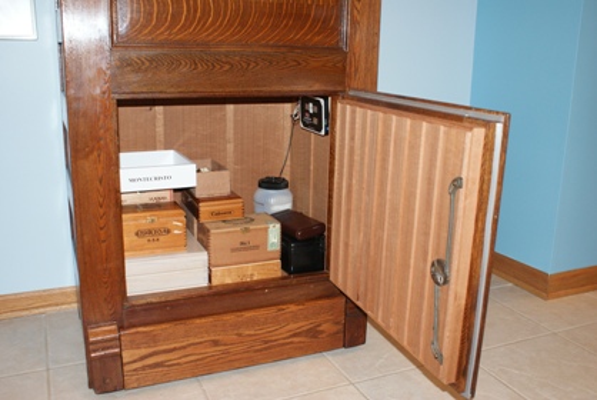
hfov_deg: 57.2
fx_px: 548
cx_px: 298
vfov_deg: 40.1
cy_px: 200
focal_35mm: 33
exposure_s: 1/60
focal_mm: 22
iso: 400
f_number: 5.6
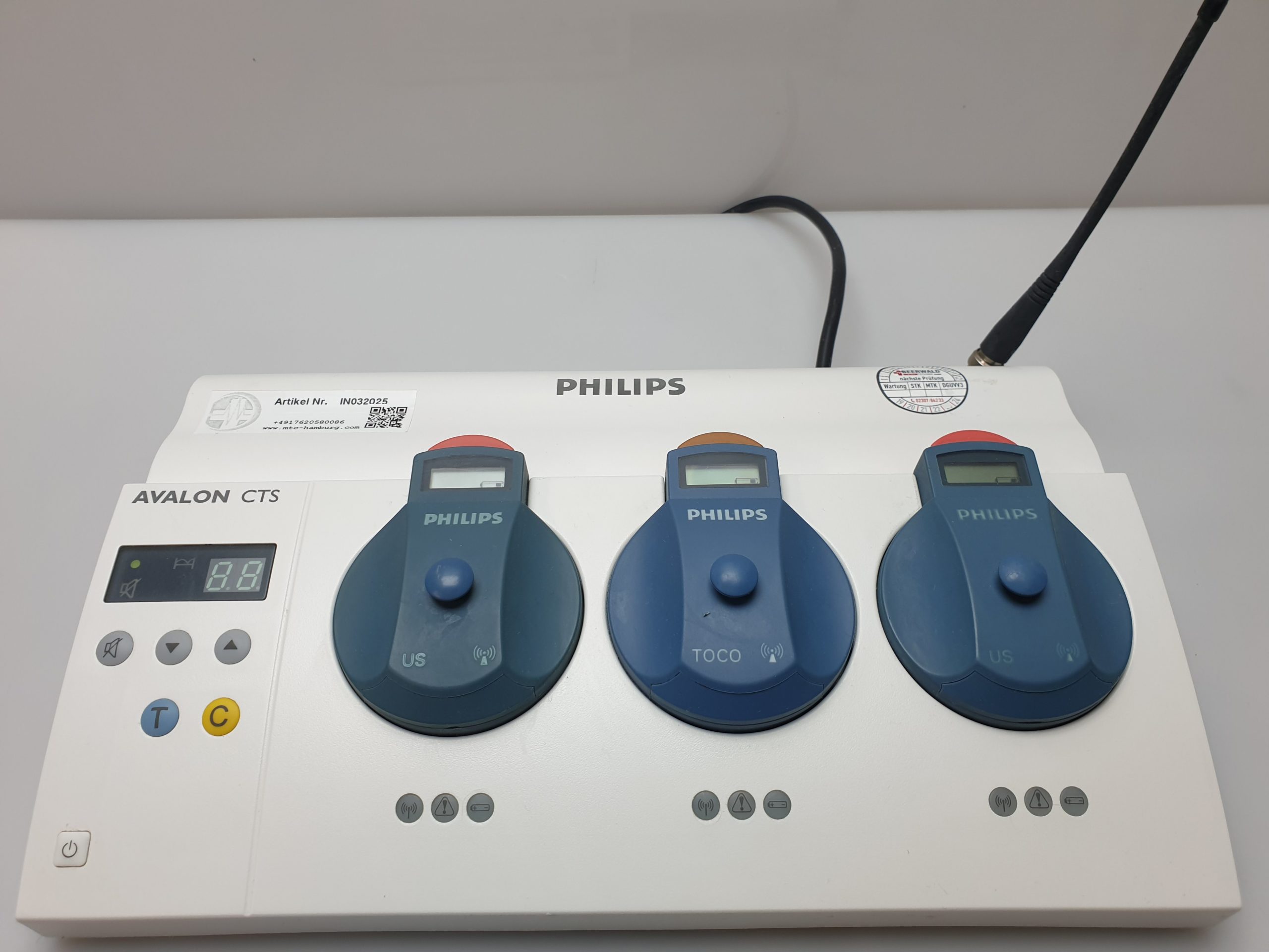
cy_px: 476
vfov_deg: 53.1
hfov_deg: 67.3
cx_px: 634
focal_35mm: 26
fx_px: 953
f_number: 2.4
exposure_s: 1/100
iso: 64
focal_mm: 4.3
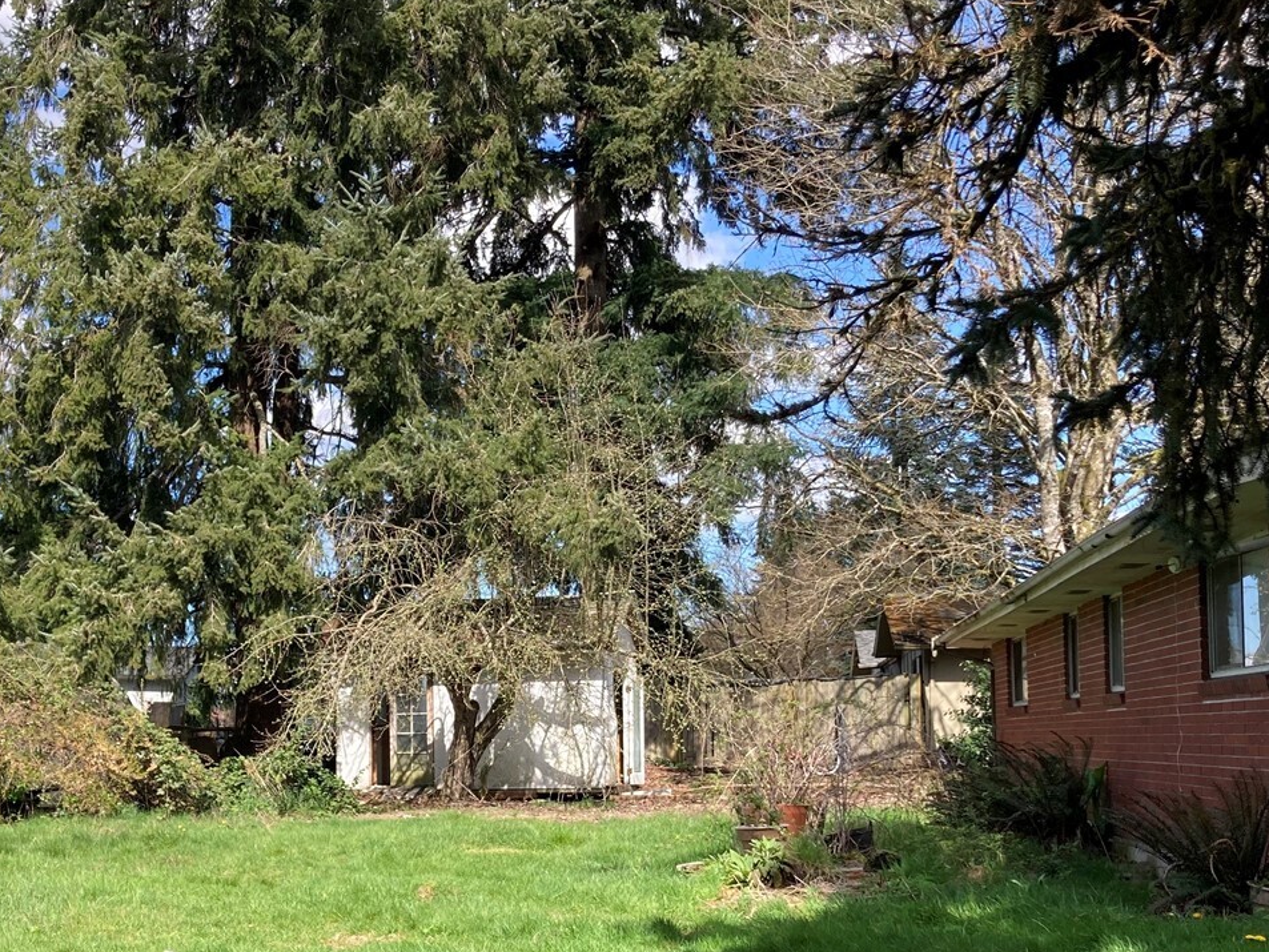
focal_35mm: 47
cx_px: 525
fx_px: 1723
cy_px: 583
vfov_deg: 30.8
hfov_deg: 40.3
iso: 20
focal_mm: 3.99
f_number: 1.8
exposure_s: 1/787
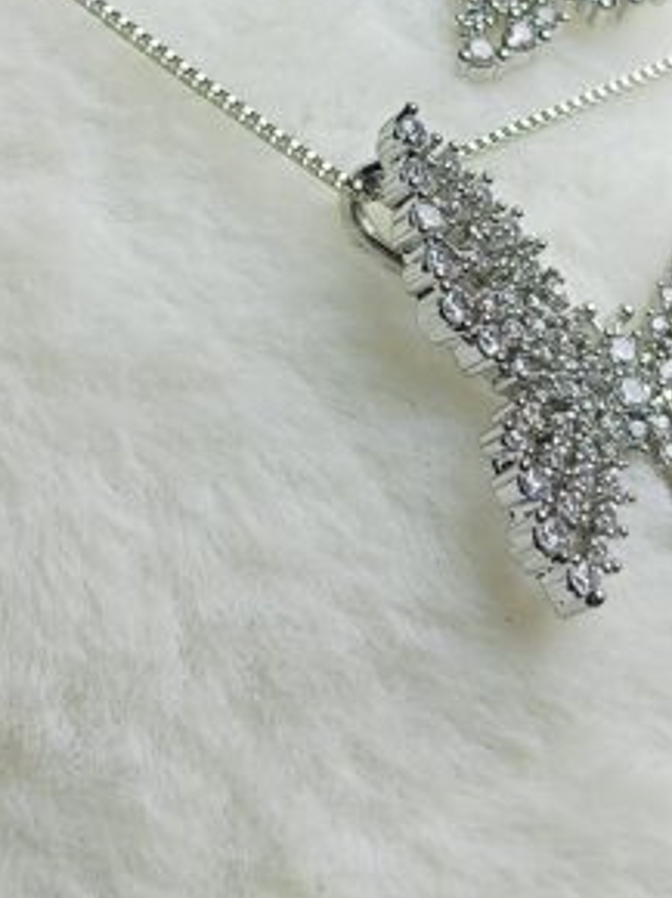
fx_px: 2255
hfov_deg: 16.9
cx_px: 353
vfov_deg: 22.2
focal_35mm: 87
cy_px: 150
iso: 64
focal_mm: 3.98
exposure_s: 1/126
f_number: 1.8
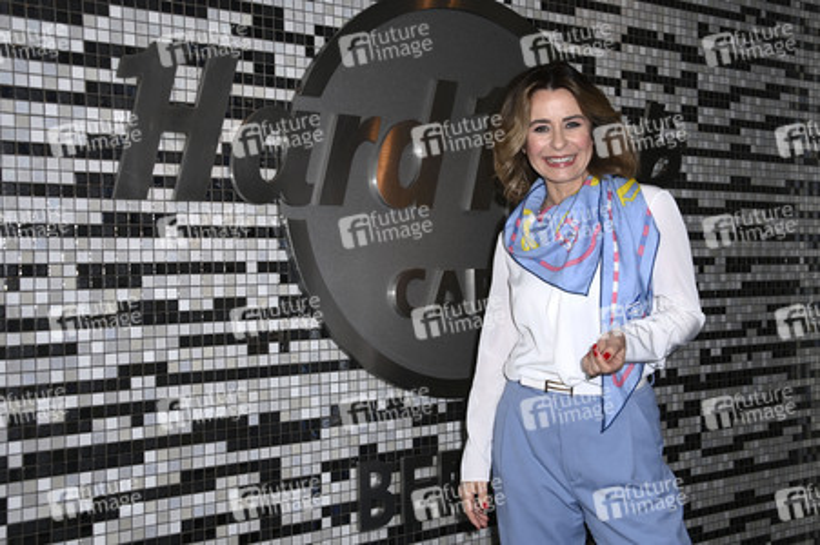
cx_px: 410
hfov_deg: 48.5
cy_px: 272
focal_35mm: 40
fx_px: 910
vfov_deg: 33.4
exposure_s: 1/125
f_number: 5.6
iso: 500
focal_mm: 40
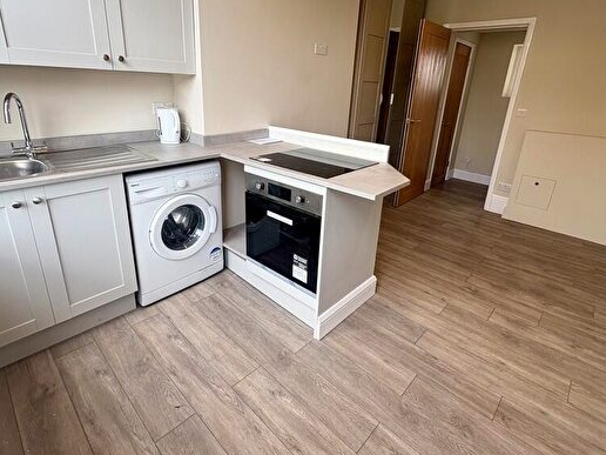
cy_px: 193
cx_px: 297
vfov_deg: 68.3
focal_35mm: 19
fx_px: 333
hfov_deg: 84.7
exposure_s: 1/99
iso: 40
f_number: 2.2
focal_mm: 2.22
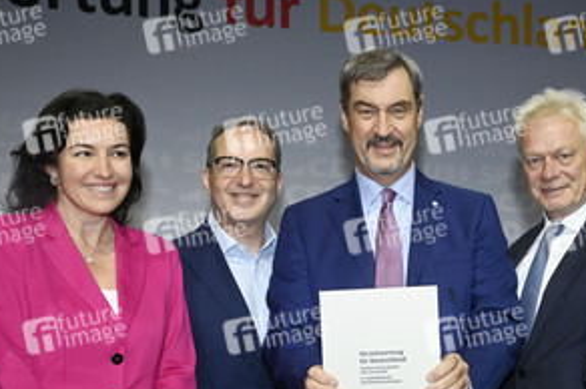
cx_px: 422
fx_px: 1154
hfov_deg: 28.2
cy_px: 281
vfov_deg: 19.0
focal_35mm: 71
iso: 2000
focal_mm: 46
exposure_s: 1/250
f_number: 7.1
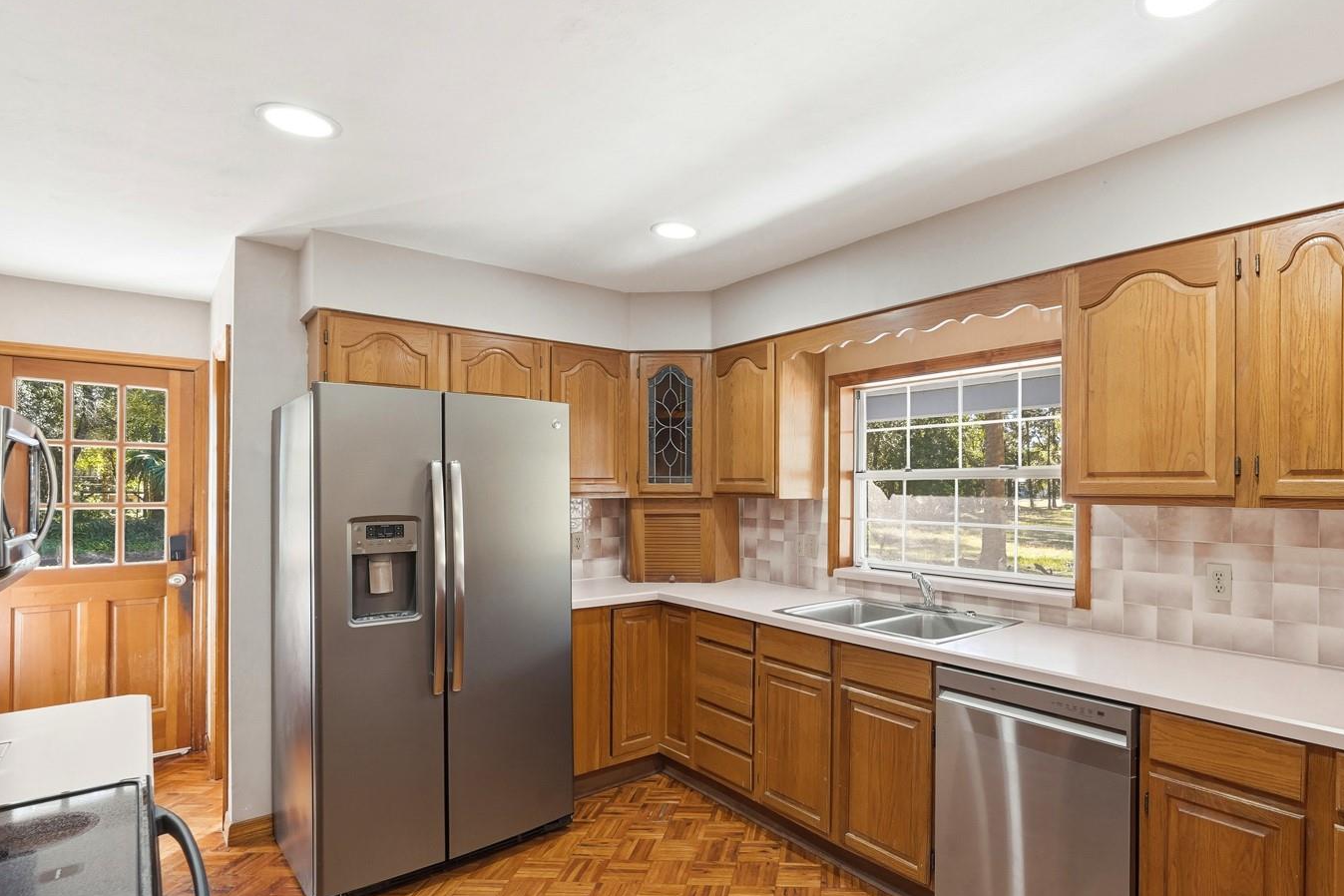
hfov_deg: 86.0
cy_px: 489
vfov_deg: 64.4
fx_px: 709
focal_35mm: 19
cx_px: 796
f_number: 8
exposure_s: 1/1250
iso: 2500
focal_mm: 16
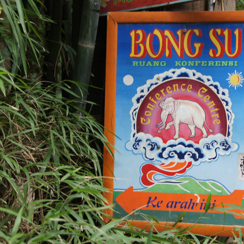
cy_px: 122
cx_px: 172
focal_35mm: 106
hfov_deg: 16.4
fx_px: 842
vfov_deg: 16.5
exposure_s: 1/100
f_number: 5.6
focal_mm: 55
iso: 800
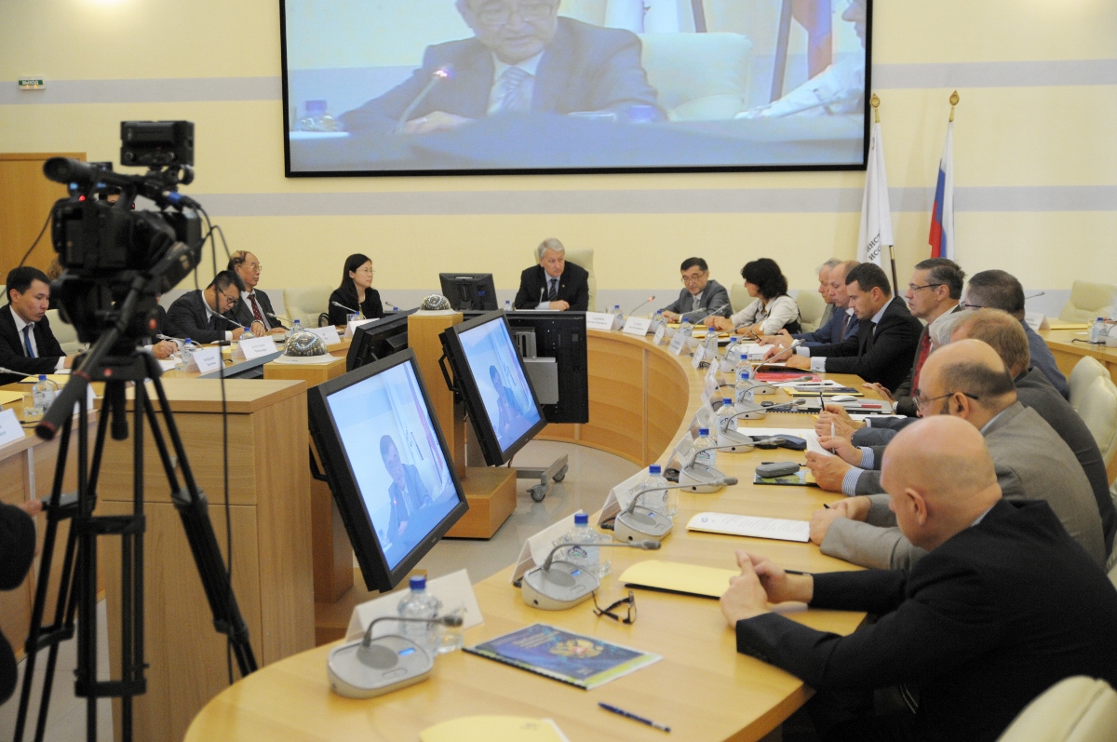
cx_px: 558
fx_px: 1302
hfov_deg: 46.4
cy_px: 371
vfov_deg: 31.8
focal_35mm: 42
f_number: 3.2
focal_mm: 28
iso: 800
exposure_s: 1/100
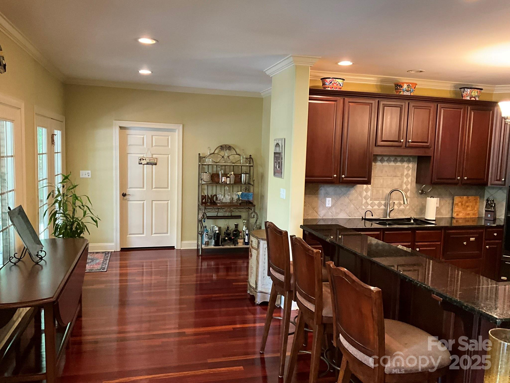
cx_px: 255
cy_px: 192
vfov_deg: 48.2
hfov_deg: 61.7
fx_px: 427
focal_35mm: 29
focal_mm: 3
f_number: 1.8
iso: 250
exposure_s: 1/60
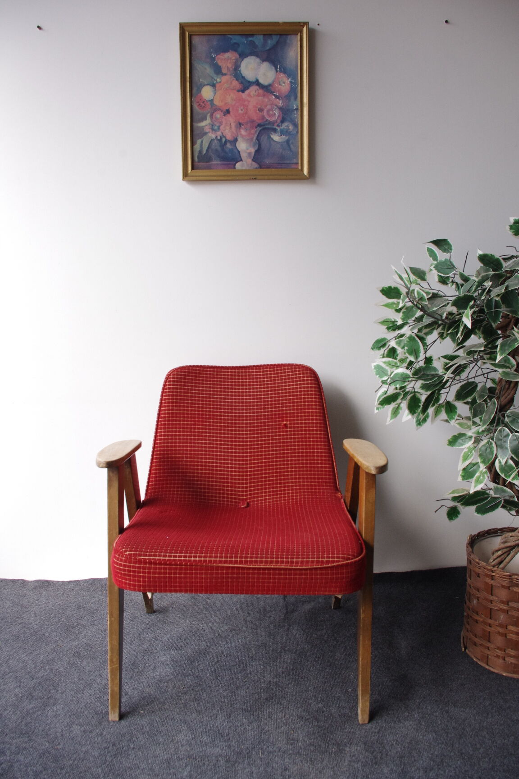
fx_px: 584
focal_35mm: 27
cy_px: 390
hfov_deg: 47.9
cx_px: 260
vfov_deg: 67.4
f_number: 8
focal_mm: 18
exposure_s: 1/40
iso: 800
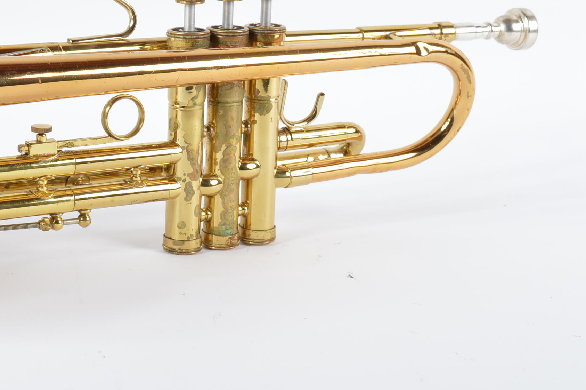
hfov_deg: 22.0
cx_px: 84
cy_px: 130
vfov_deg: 15.0
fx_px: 1480
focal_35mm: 91
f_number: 11
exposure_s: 1/125
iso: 100
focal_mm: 34
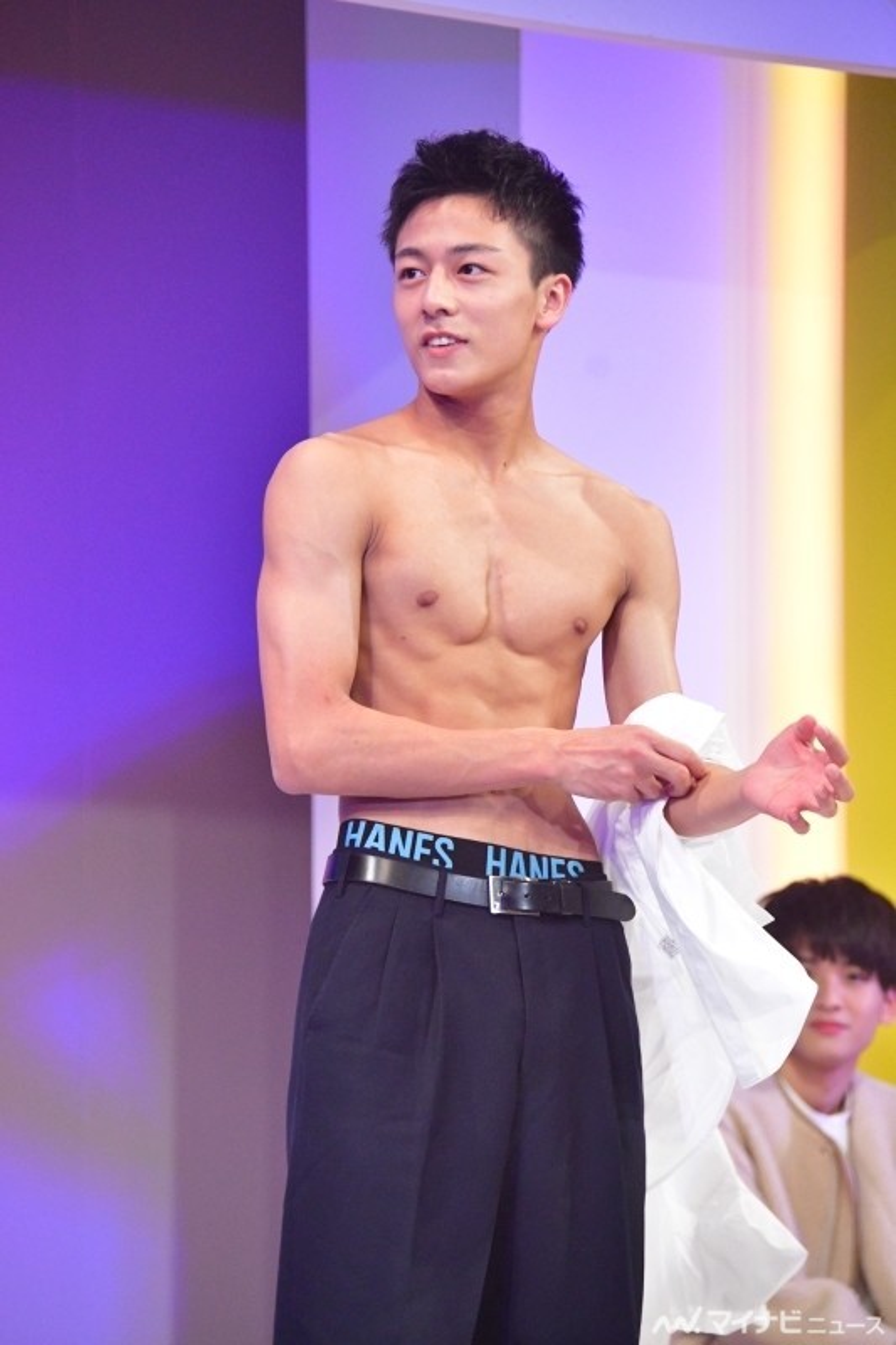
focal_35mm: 262
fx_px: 9803
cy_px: 672
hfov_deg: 5.2
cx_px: 448
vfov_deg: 7.8
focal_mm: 175
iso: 4000
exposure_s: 1/400
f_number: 5.6
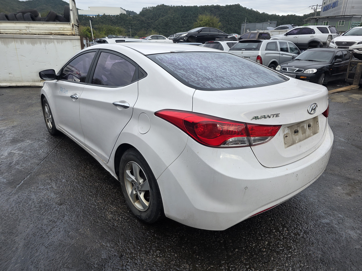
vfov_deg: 58.9
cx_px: 181
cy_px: 136
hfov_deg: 73.9
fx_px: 241
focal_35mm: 23
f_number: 1.7
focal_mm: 6.3
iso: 32
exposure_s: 1/359
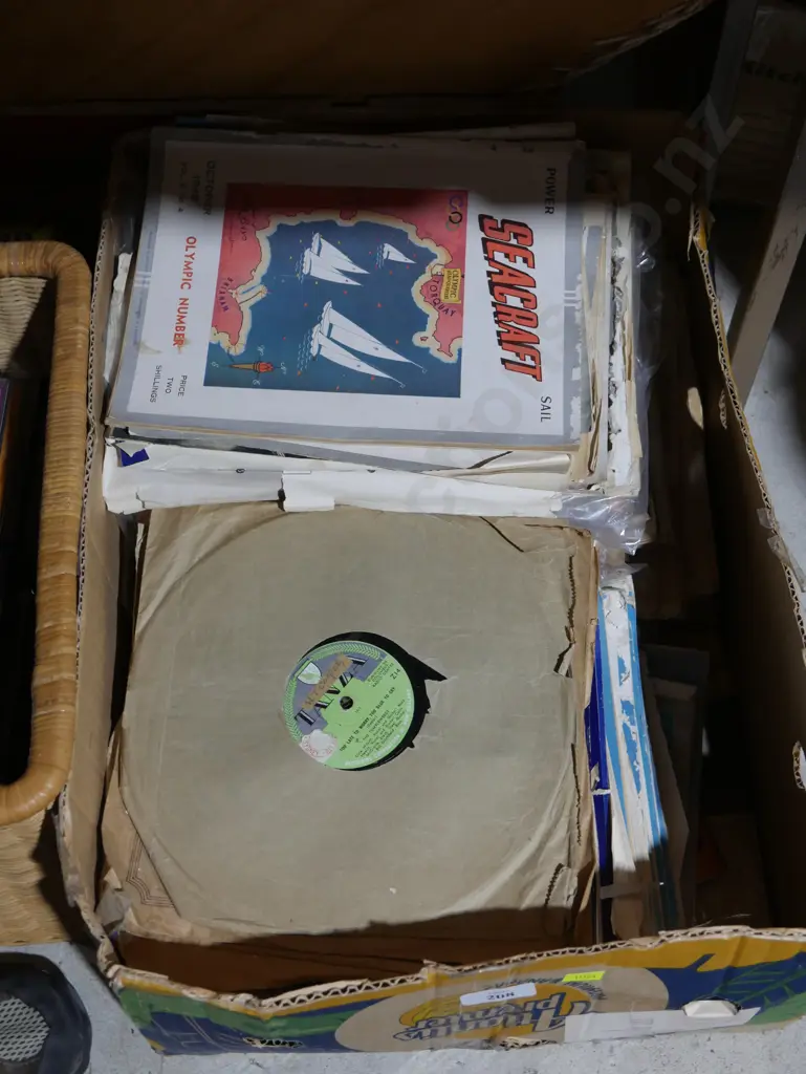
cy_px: 537
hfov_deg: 32.9
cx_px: 403
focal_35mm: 44
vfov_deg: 42.9
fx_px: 1365
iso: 640
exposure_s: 1/60
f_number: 4.7
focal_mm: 22
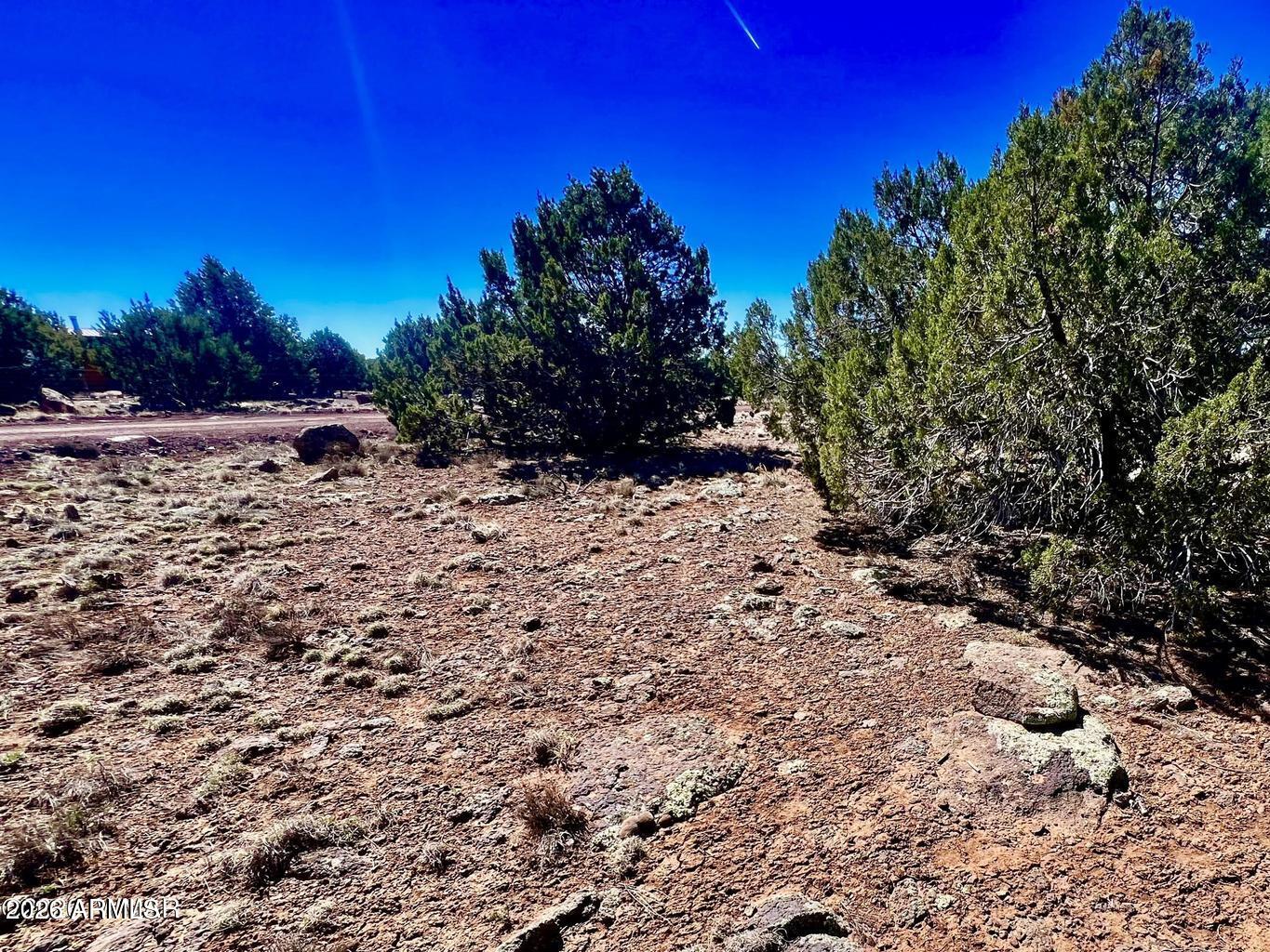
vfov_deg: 89.9
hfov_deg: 106.2
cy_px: 476
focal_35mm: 13
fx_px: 477
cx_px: 635
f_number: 1.8
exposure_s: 1/927
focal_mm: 1.57
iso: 32
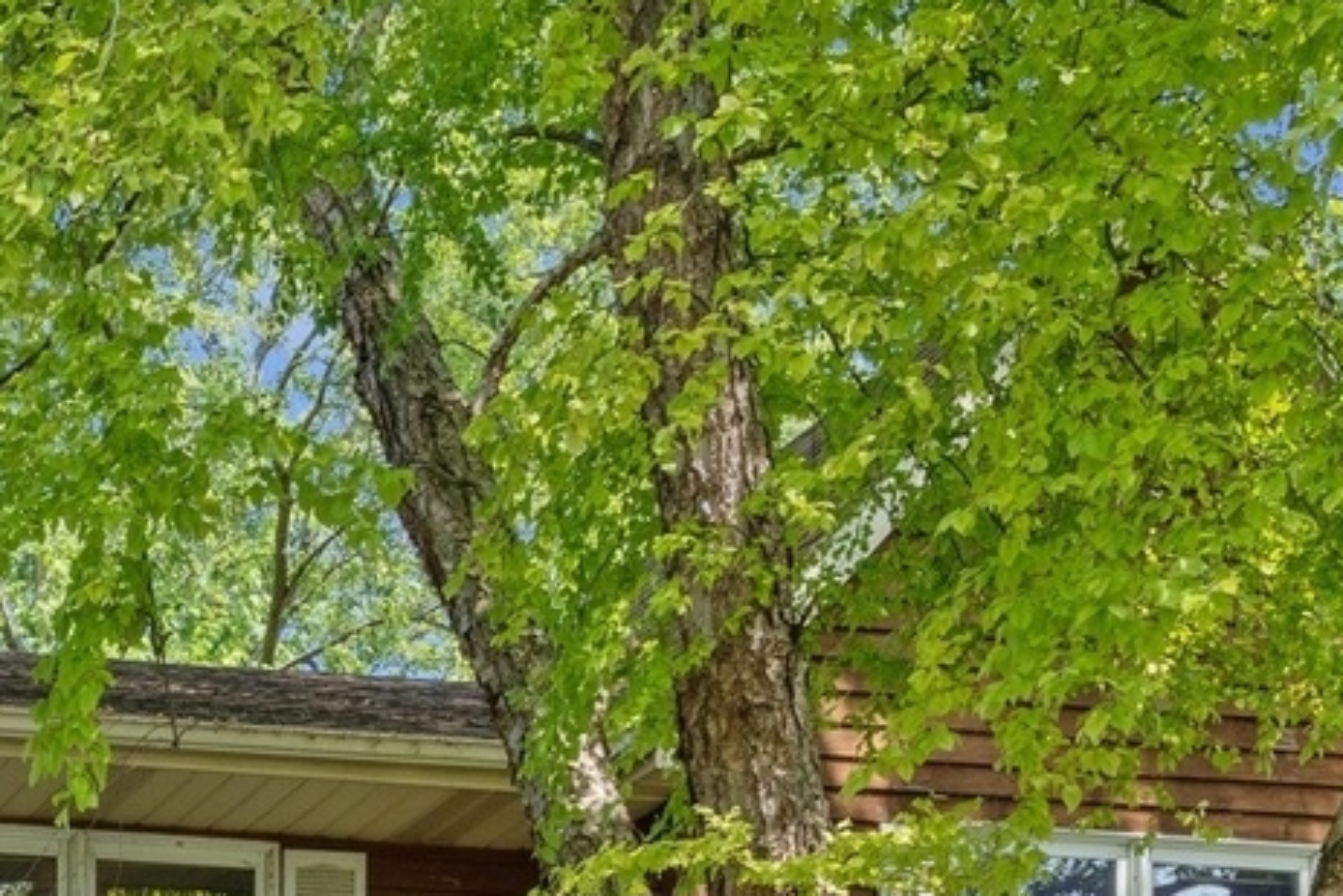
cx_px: -589
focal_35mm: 77
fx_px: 2873
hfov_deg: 22.3
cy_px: 1459
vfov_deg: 15.8
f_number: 9.5
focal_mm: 22
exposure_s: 1/125
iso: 200
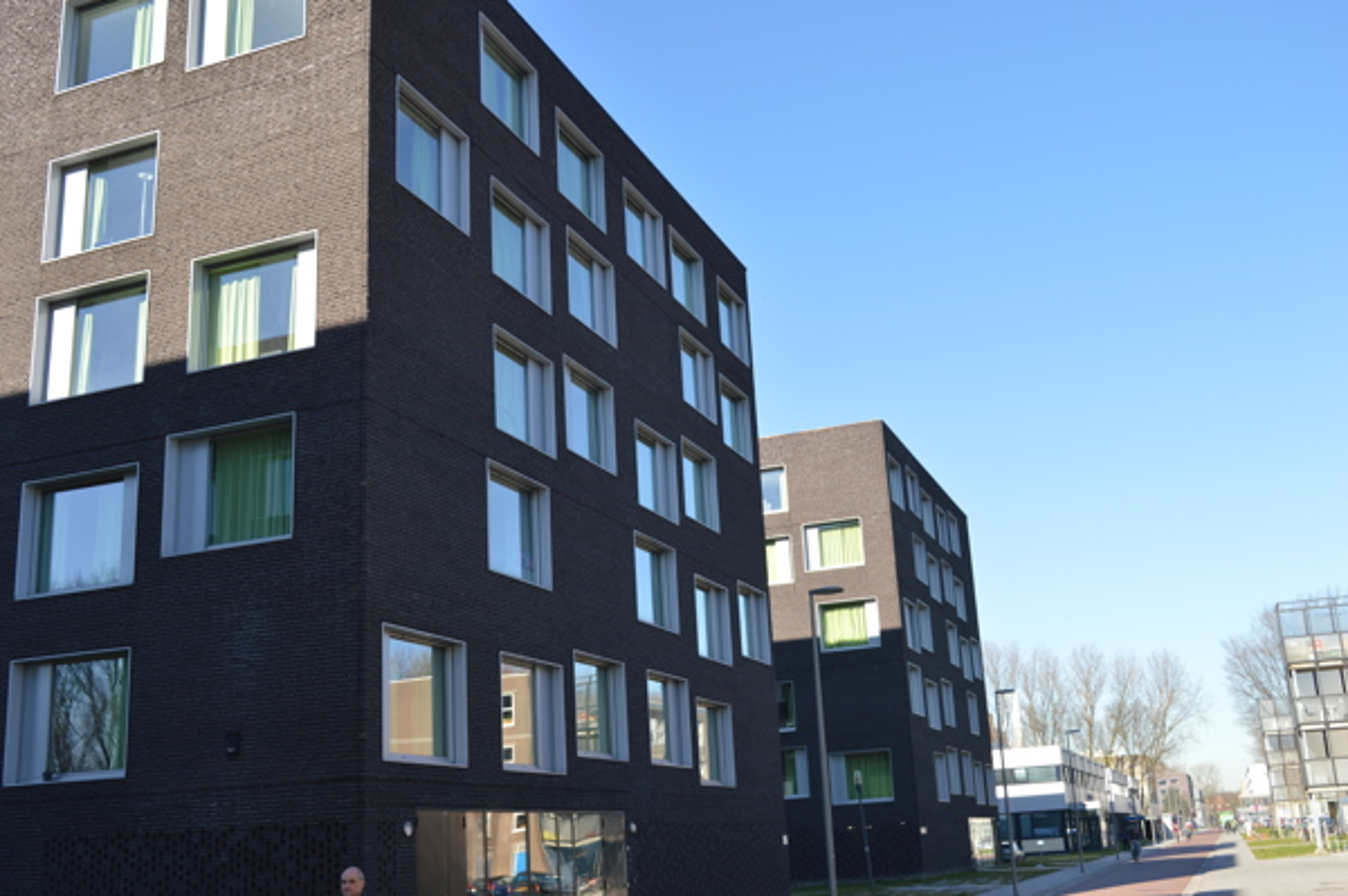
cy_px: 448
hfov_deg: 51.3
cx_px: 674
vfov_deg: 35.4
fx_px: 1403
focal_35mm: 38
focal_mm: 25
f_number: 7.1
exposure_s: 1/200
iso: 100
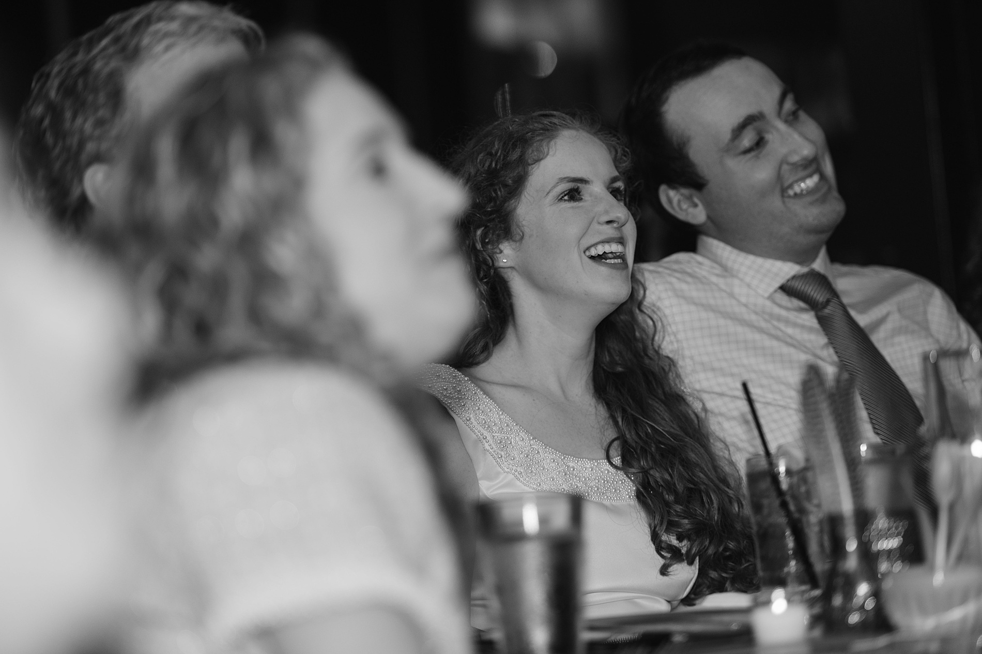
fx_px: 3952
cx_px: 491
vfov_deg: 9.4
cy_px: 327
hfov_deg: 14.2
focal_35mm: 145
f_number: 2.8
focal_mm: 145
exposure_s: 1/160
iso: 400
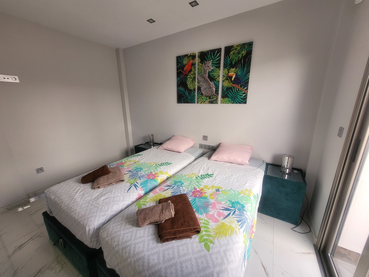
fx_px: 139
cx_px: 184
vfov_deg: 89.9
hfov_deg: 106.2
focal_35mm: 13
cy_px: 138
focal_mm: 1.74
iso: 50
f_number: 2.2
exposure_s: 1/100
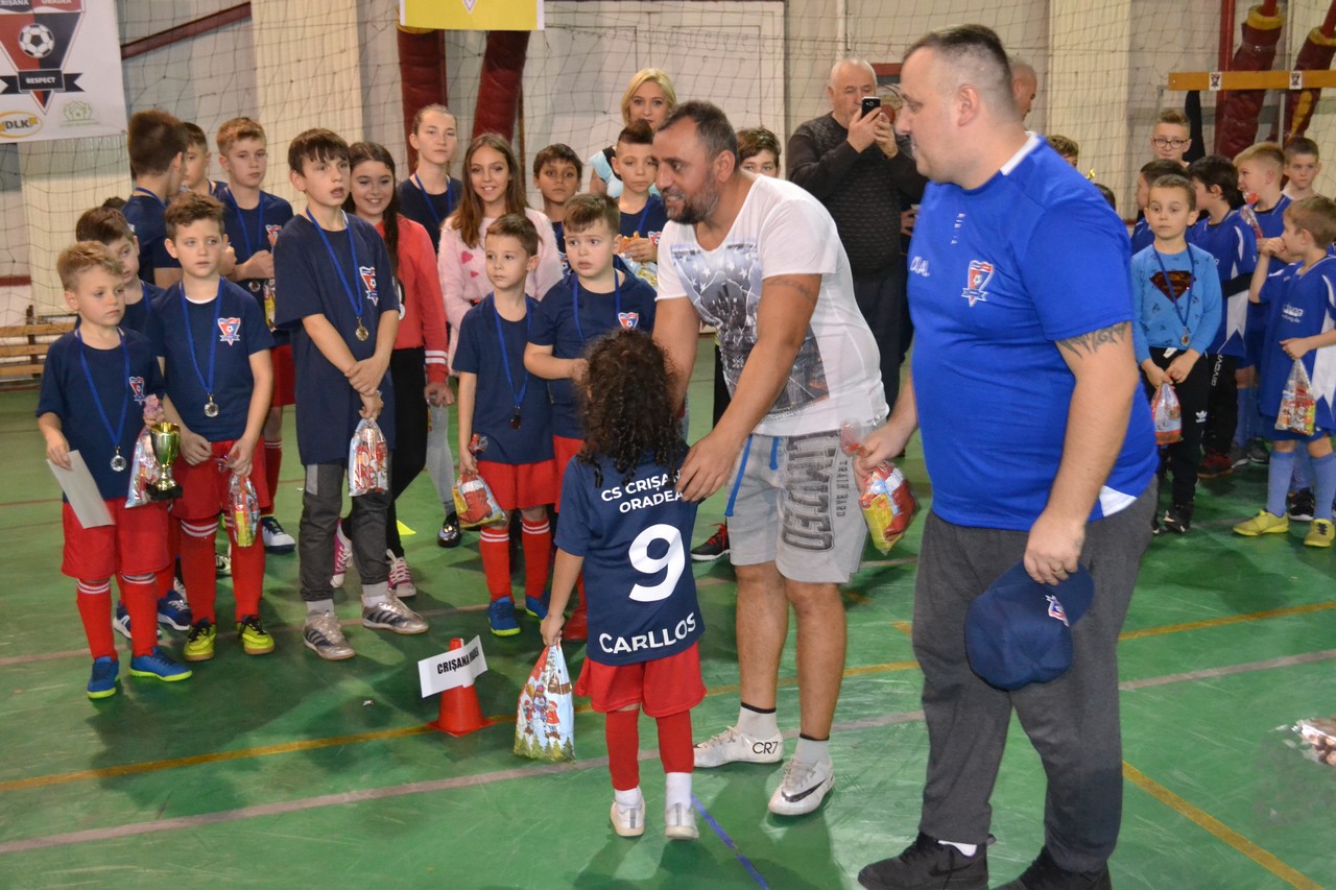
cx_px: 668
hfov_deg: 45.0
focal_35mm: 44
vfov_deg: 30.8
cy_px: 445
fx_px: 1614
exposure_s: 1/60
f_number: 4.5
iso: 3200
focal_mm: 29
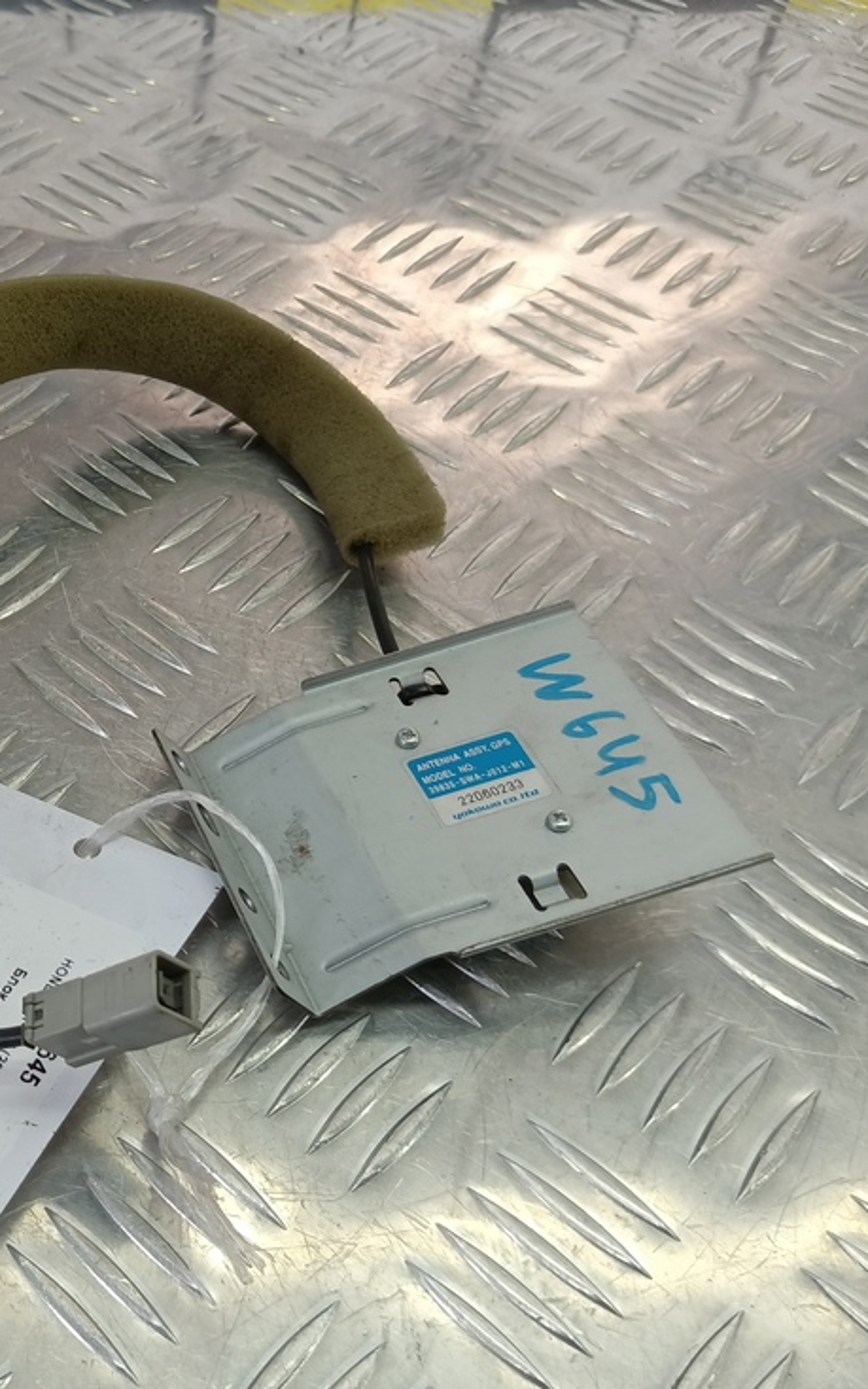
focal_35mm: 34
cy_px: 708
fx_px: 1286
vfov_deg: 56.7
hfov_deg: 33.4
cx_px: -42
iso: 154
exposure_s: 1/100
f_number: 1.6
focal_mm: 4.11
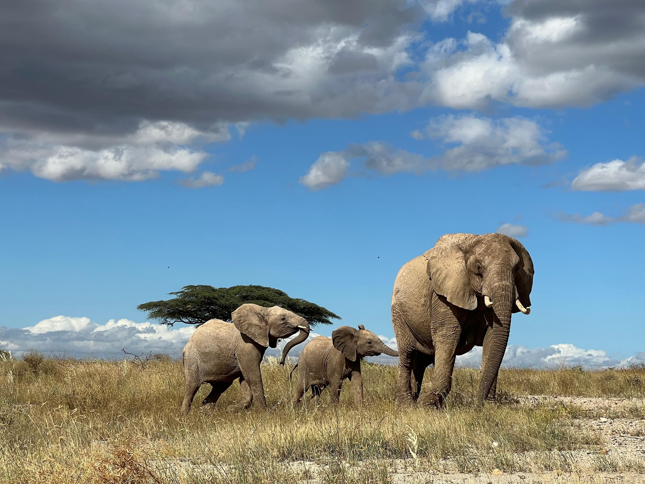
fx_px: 1640
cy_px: 259
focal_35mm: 88
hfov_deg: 22.2
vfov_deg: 16.8
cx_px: 358
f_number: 2.8
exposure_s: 1/1575
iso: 32
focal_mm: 9
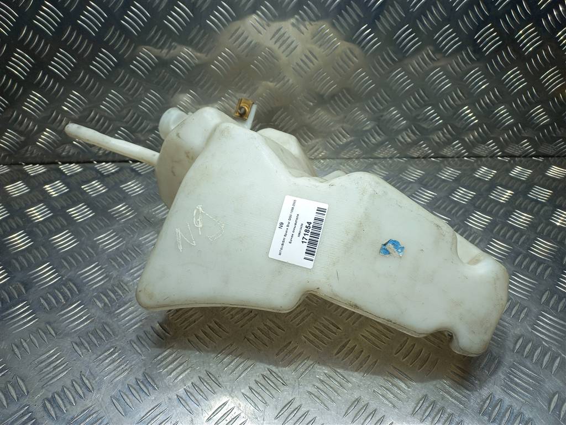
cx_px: 283
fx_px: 409
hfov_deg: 69.4
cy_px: 212
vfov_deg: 54.9
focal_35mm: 25
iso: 50
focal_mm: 4.6
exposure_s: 1/100
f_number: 1.8
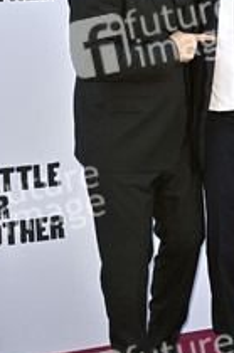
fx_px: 1029
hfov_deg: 12.9
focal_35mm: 105
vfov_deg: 19.4
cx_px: 202
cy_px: 123
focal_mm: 55
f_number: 5
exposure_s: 1/320
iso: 800
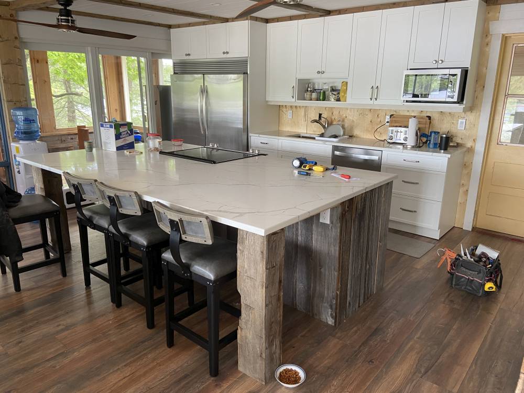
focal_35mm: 26
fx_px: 394
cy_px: 196
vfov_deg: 53.1
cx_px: 262
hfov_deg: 67.3
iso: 125
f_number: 1.8
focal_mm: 4.25
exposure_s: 1/60
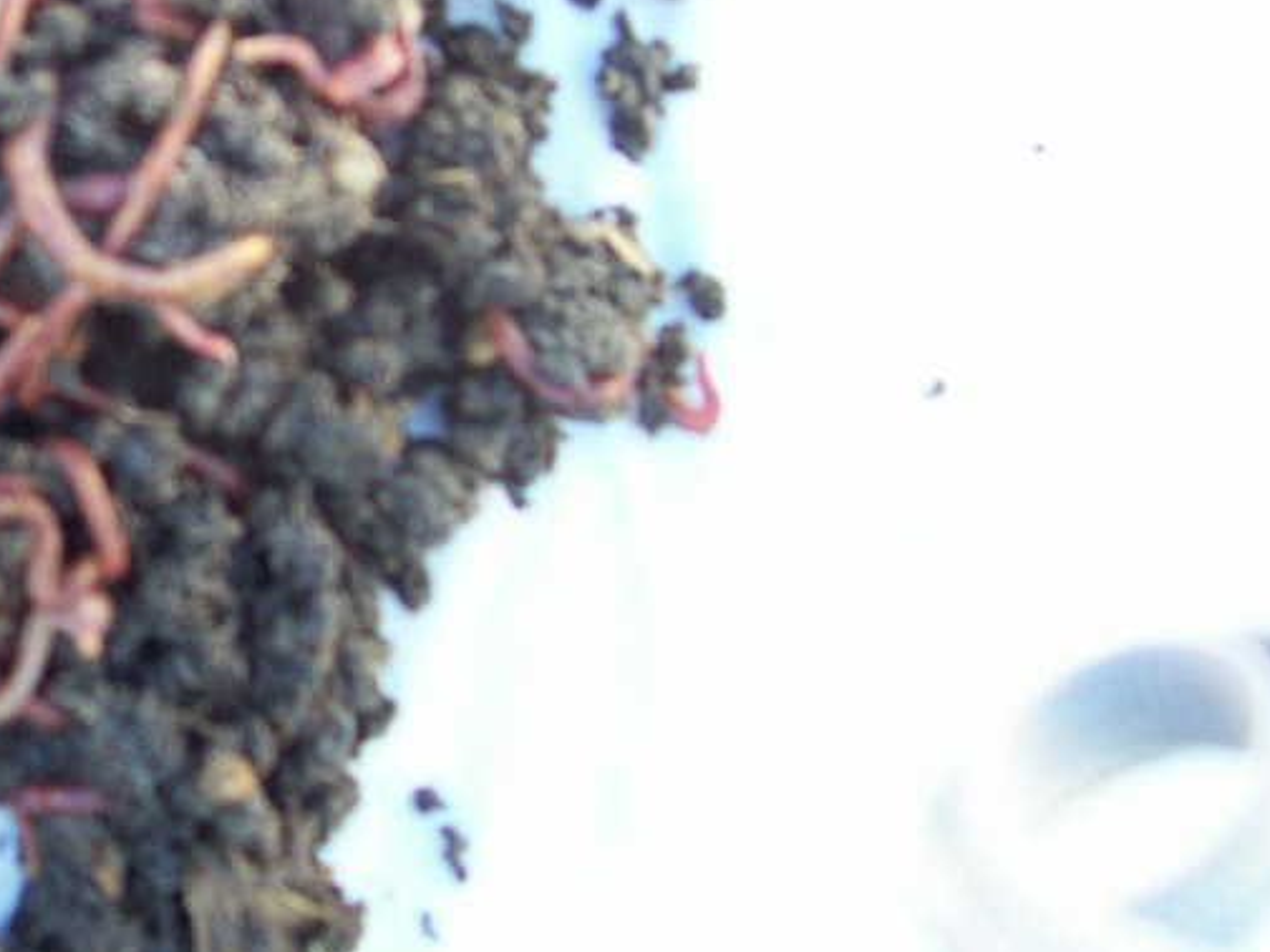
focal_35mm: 82
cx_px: -151
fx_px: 3008
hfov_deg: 22.4
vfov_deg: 17.9
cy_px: 282
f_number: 2.7
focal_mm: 5.6
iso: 80
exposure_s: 1/67.7
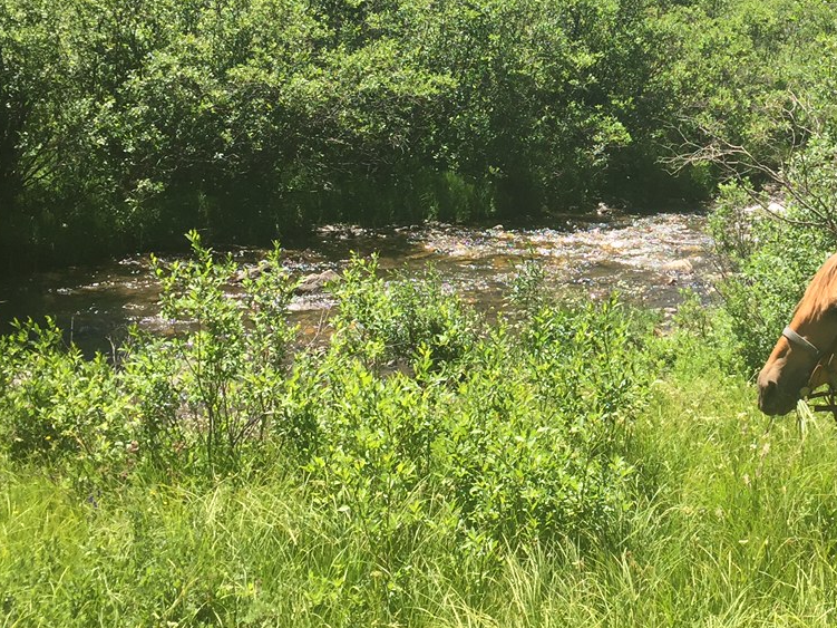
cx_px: 751
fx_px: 1523
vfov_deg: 23.2
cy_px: 231
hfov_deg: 29.5
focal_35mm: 63
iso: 32
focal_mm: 4.15
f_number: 2.2
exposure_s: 1/732
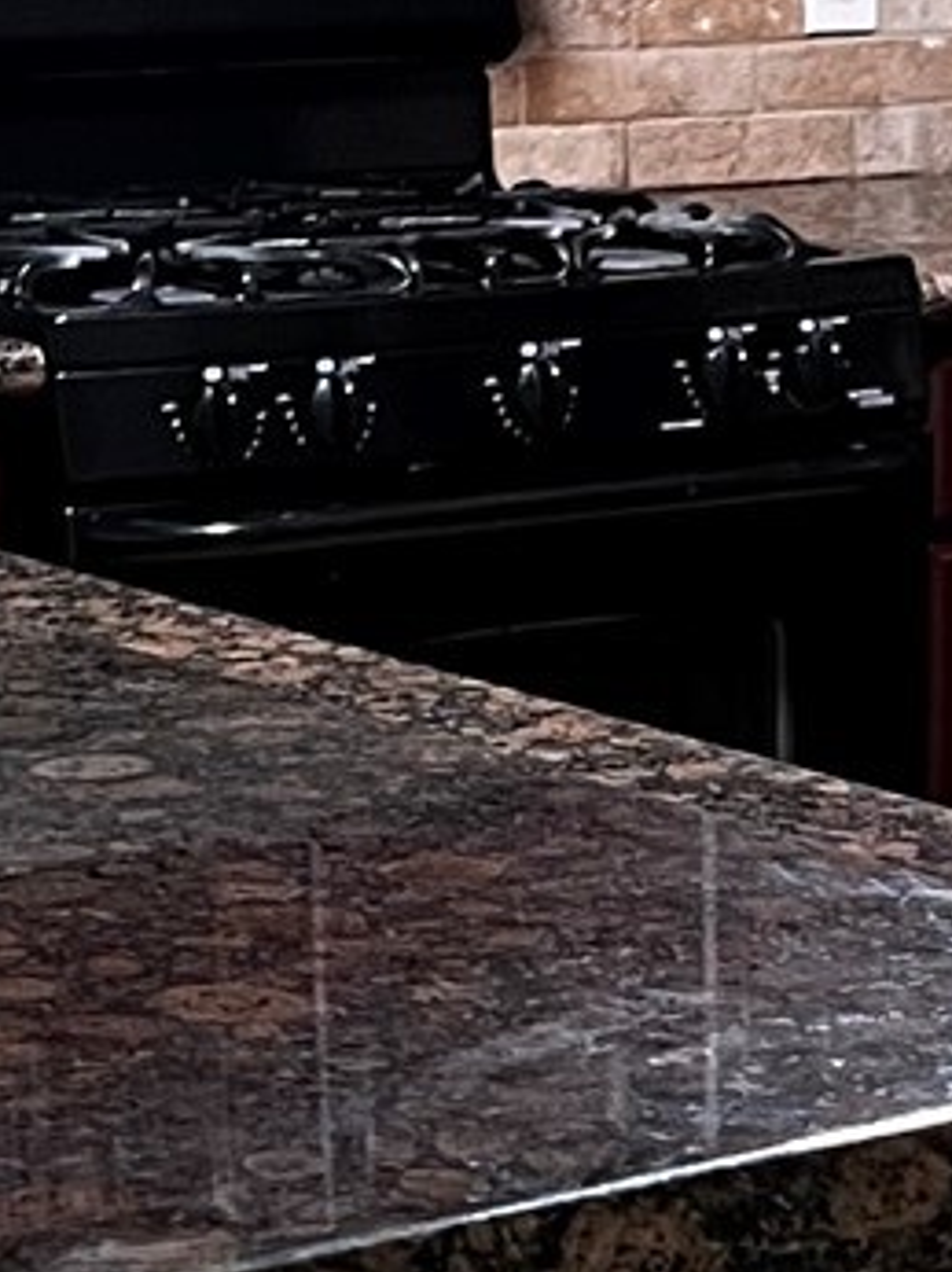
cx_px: 1022
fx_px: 5654
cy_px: 790
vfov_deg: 12.8
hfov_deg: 9.5
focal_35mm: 154
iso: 500
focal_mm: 5.7
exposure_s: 1/60
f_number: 1.5
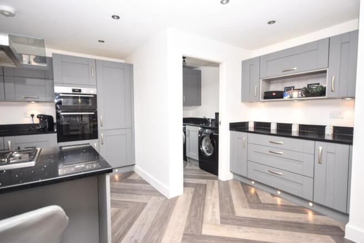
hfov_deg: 90.0
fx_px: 182
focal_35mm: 18
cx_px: 182
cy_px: 122
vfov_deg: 67.4
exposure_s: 1/60
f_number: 4.5
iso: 400
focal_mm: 12
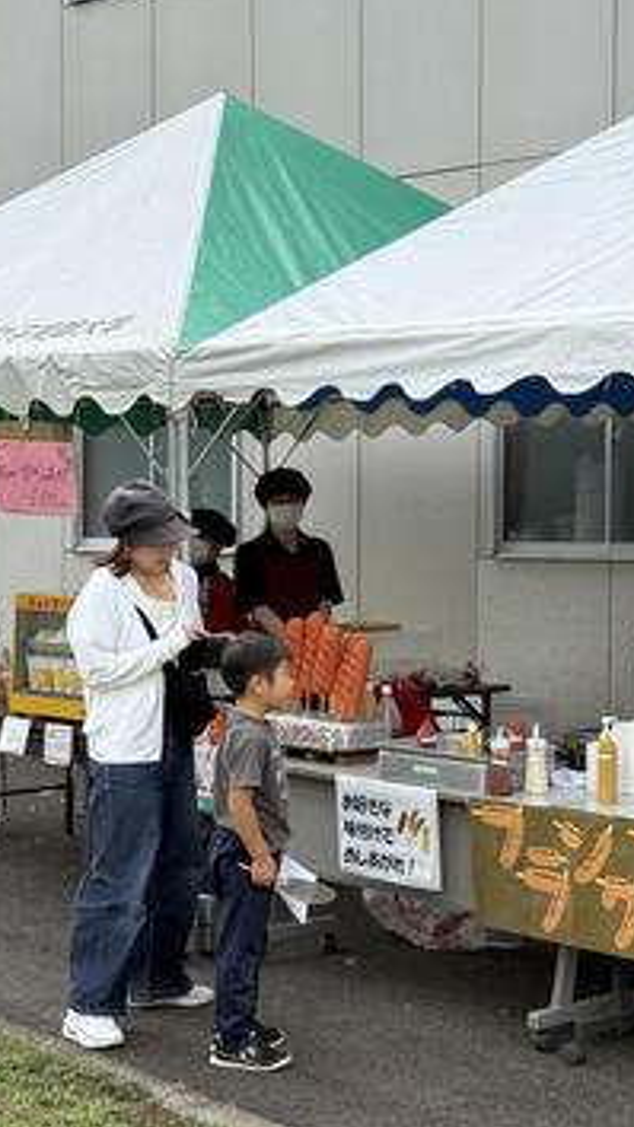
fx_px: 2123
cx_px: 468
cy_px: 557
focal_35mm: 71
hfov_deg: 16.9
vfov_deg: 29.8
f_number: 1.78
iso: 64
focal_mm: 6.76
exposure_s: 1/1838
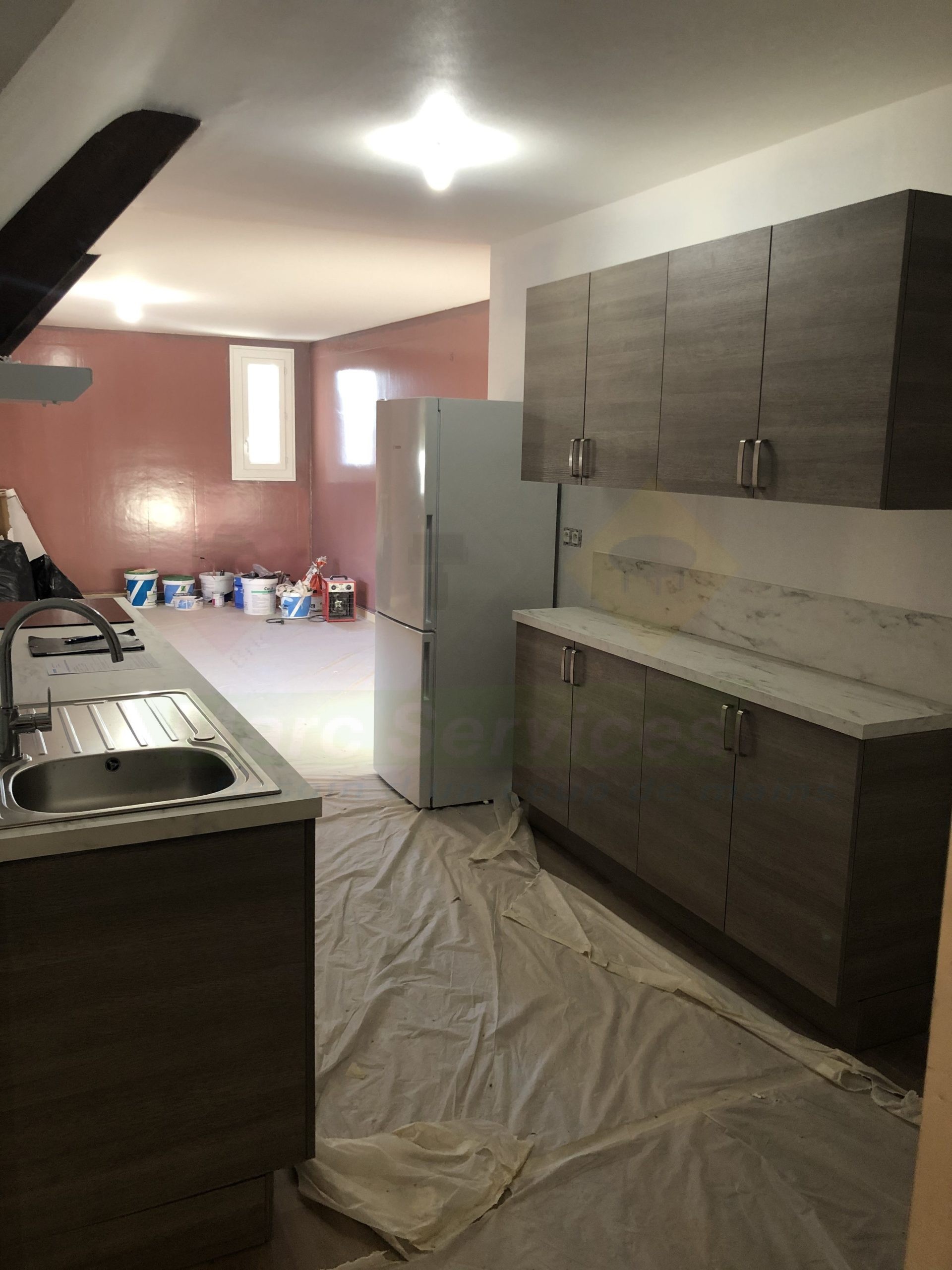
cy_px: 635
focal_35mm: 28
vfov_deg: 63.4
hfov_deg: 49.7
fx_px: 1027
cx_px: 476
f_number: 1.8
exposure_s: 1/15
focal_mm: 4
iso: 40
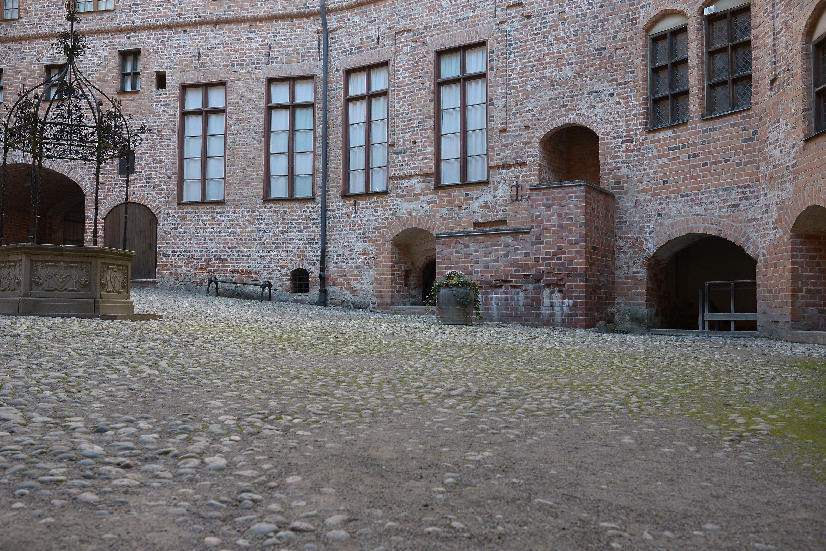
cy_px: 276
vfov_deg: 37.9
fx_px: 803
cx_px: 413
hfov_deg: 54.4
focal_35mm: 35
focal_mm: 35
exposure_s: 1/80
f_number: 7.1
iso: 250
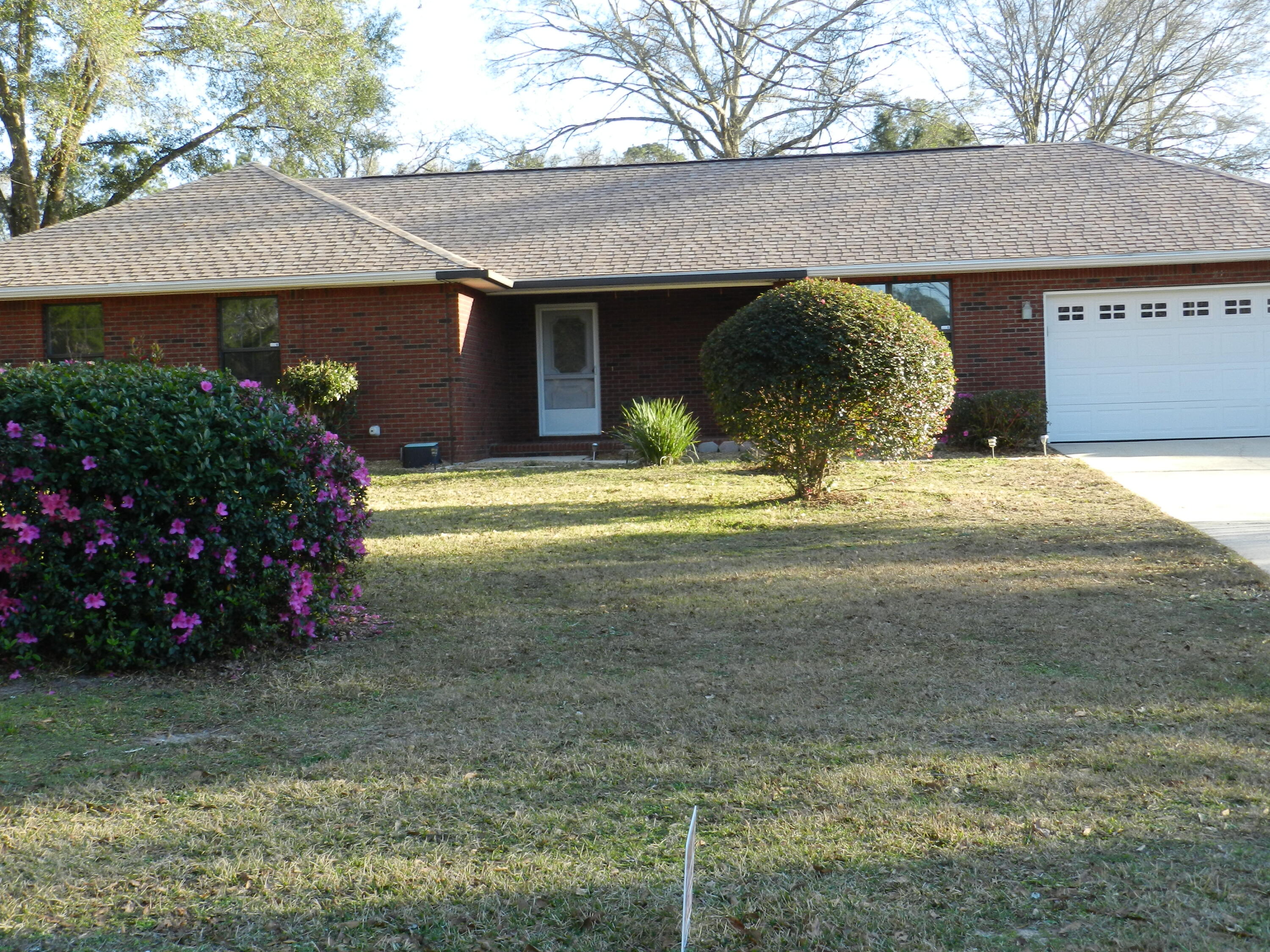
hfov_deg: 41.2
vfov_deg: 31.5
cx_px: 635
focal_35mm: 46
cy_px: 476
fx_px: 1688
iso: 160
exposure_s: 1/160
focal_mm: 8.1
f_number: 4.2
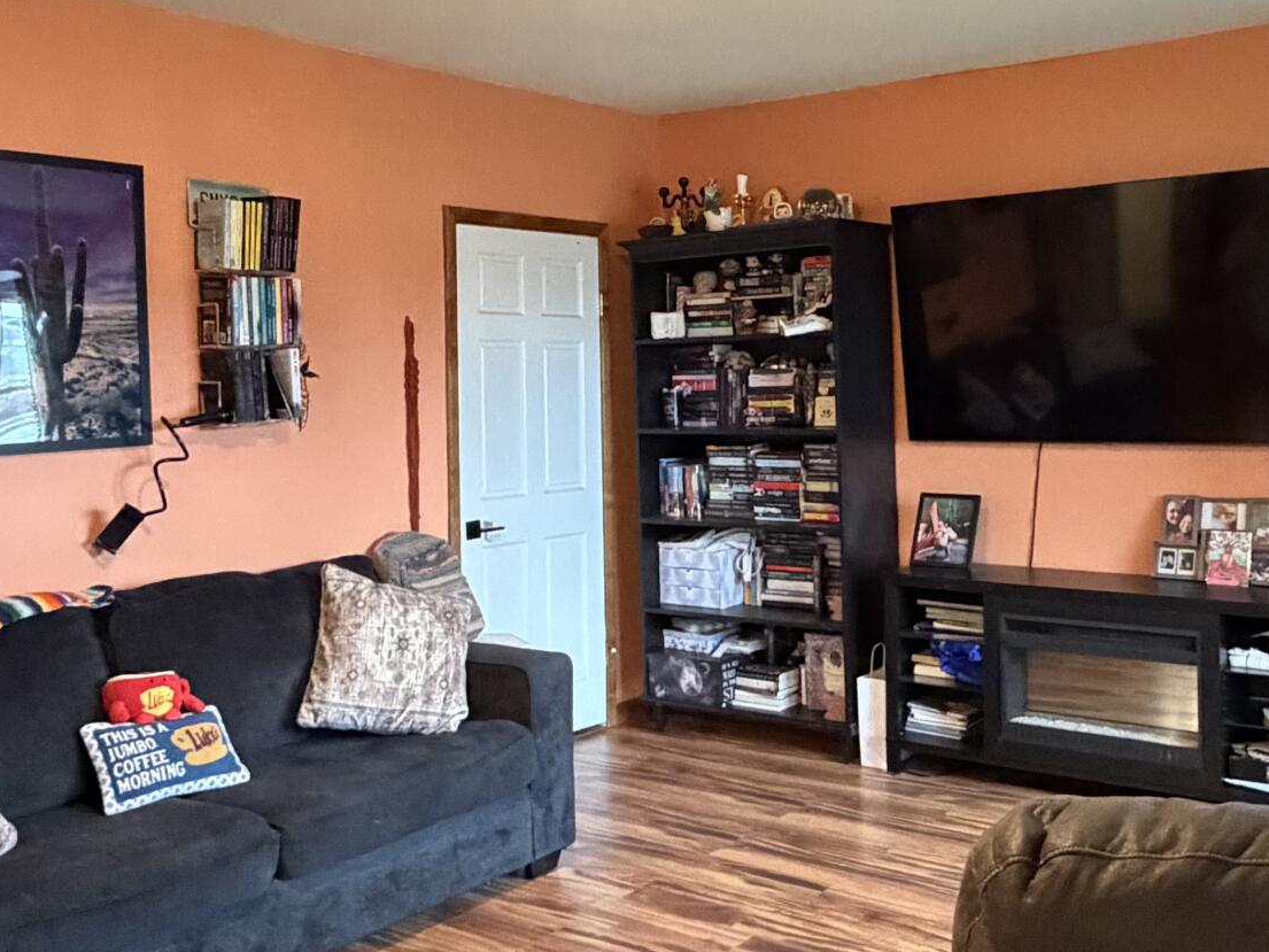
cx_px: 671
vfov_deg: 37.6
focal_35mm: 38
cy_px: 388
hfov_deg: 48.9
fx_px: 1393
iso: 1000
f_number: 2.2
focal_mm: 2.22
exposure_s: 1/60
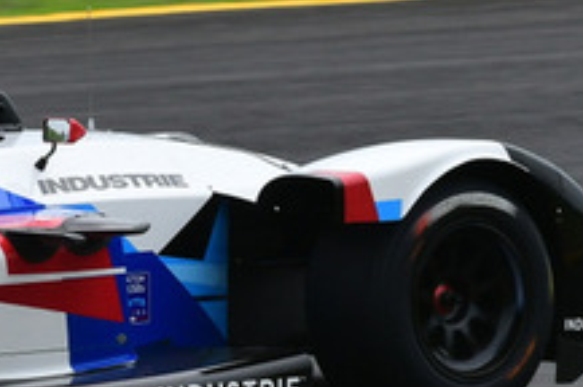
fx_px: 24207
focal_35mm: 1497
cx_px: -261
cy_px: -38
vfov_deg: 0.9
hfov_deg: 1.4
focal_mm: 270
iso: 500
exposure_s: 1/640
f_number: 11
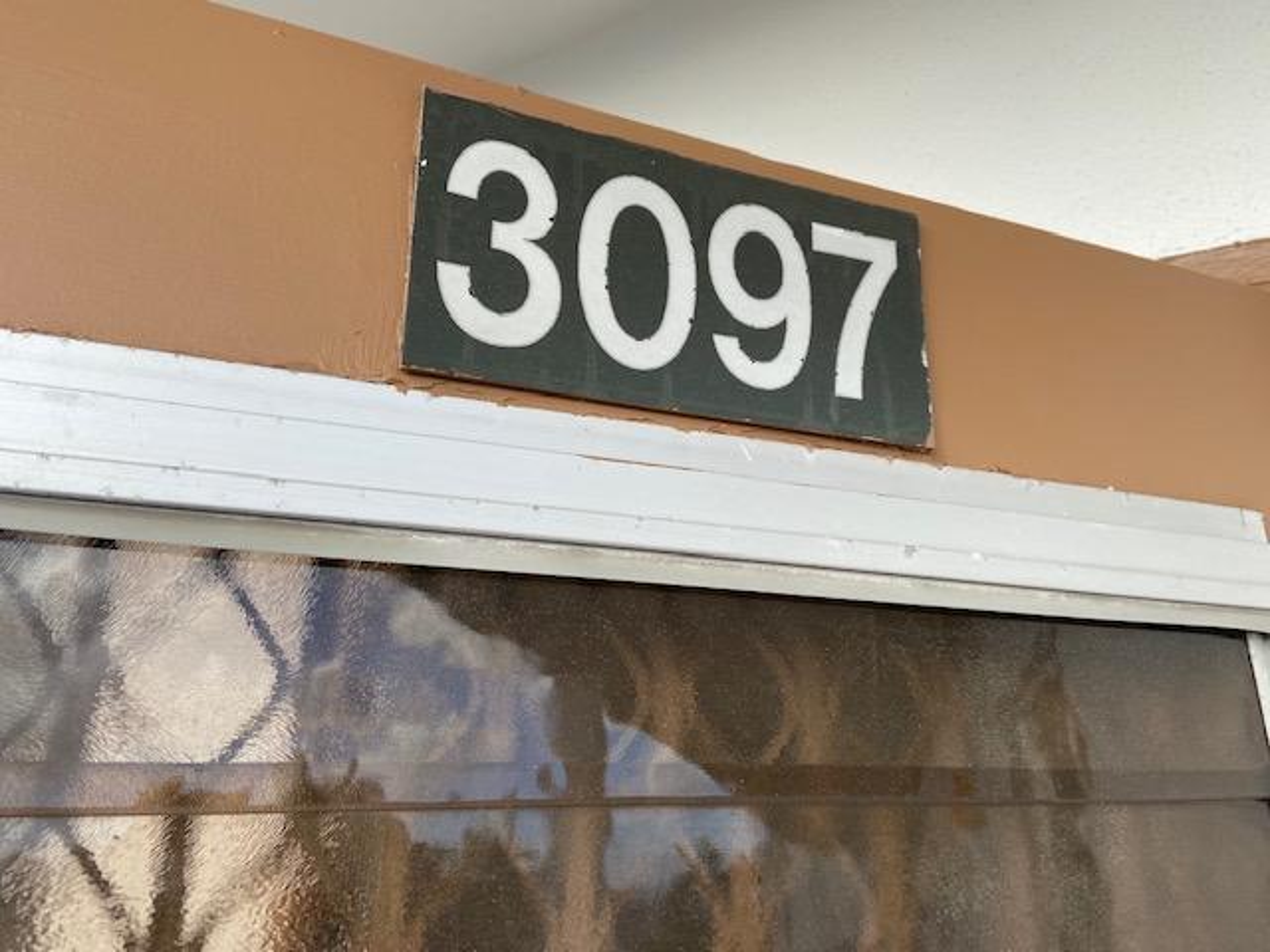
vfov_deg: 53.1
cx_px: 635
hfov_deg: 67.3
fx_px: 954
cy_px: 476
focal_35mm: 26
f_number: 1.8
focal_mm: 4.25
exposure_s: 1/752
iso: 32
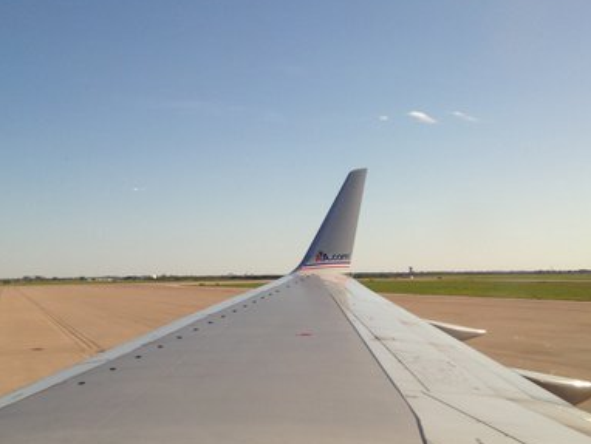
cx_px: 232
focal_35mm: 51
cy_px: 199
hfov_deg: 37.3
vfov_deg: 28.6
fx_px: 871
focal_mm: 4.13
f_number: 2.4
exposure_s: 1/1323
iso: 50
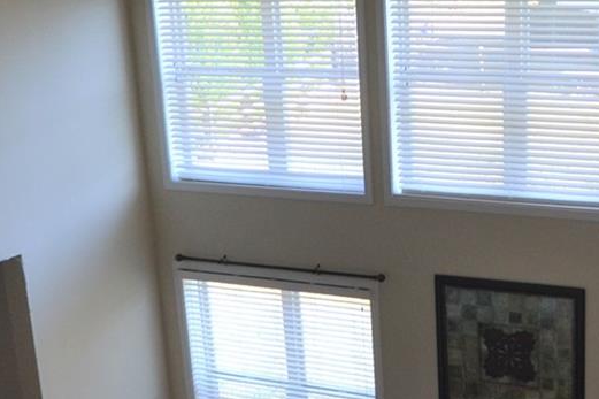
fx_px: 981
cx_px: 494
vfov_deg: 23.0
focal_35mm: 59
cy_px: 213
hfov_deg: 32.8
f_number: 5
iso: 400
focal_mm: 10
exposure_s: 1/100
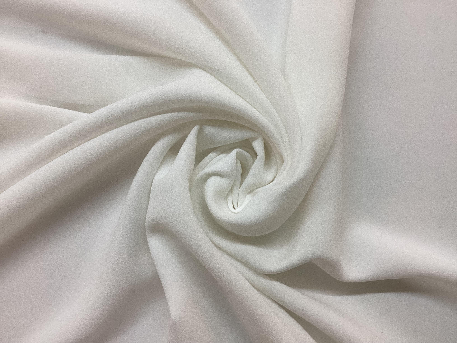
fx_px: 409
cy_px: 172
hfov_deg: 58.4
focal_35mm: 31
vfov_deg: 45.4
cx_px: 228
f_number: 2.4
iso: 80
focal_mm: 3.3
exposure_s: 1/120
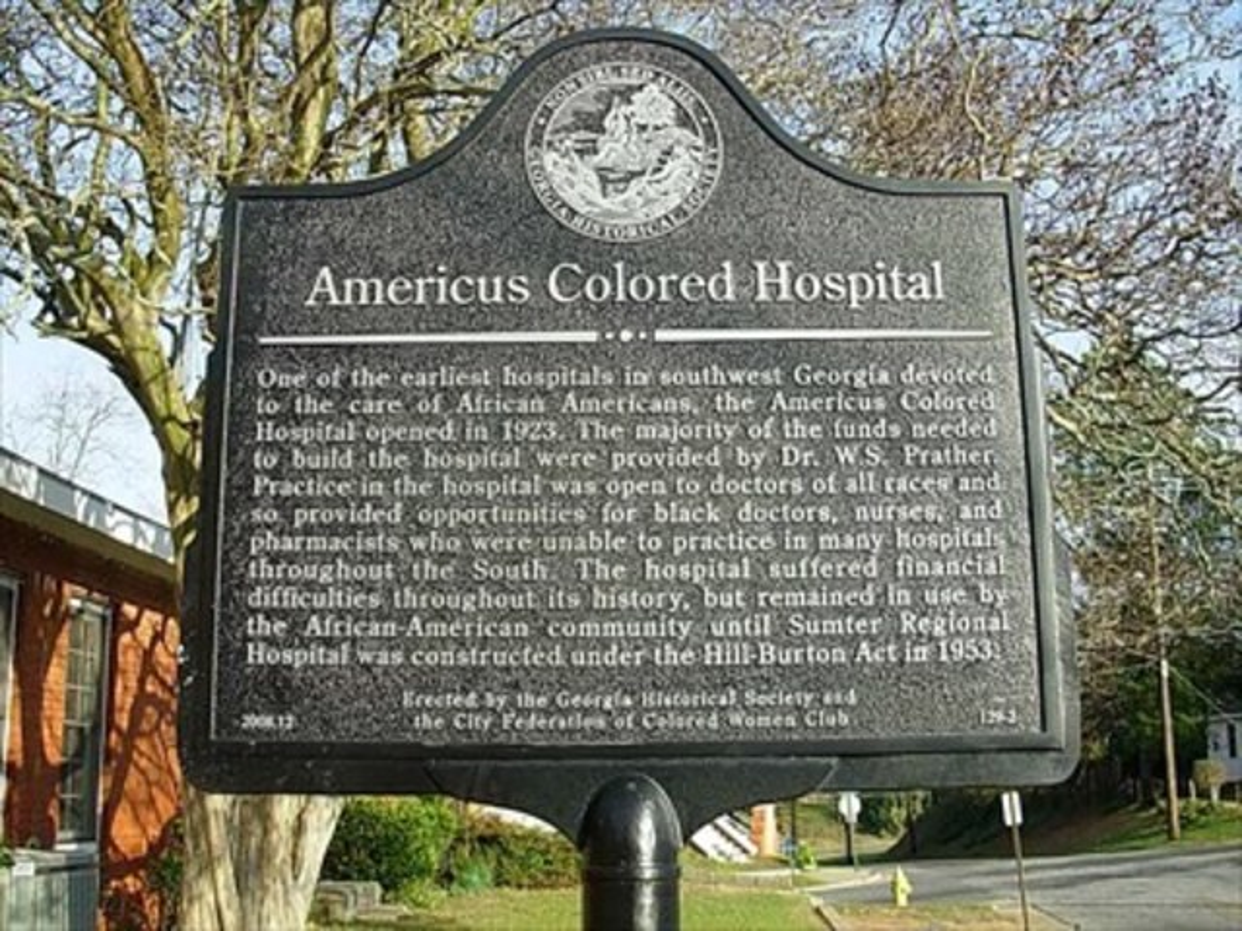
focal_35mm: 38
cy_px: 466
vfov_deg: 37.7
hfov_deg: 49.0
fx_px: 1363
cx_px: 621
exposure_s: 1/470
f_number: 2.9
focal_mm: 6.3
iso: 50
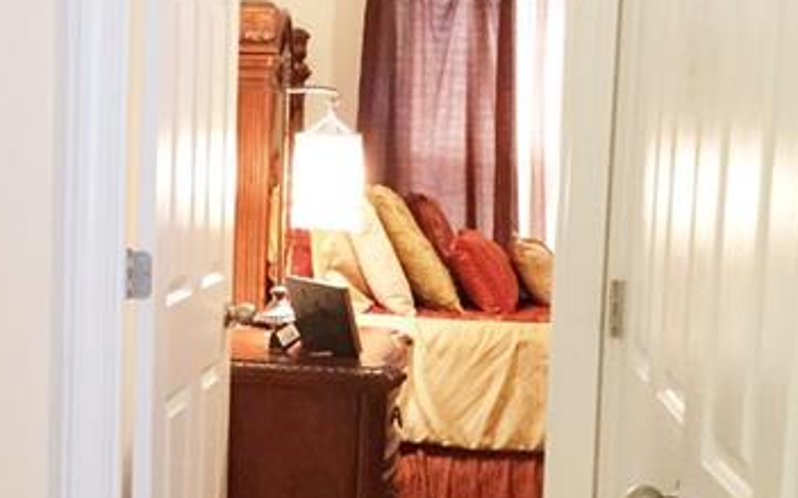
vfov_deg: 18.1
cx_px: 227
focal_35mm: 72
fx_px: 1565
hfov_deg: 28.3
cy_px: 275
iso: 400
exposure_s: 1/15
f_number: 2.4
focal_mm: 3.3
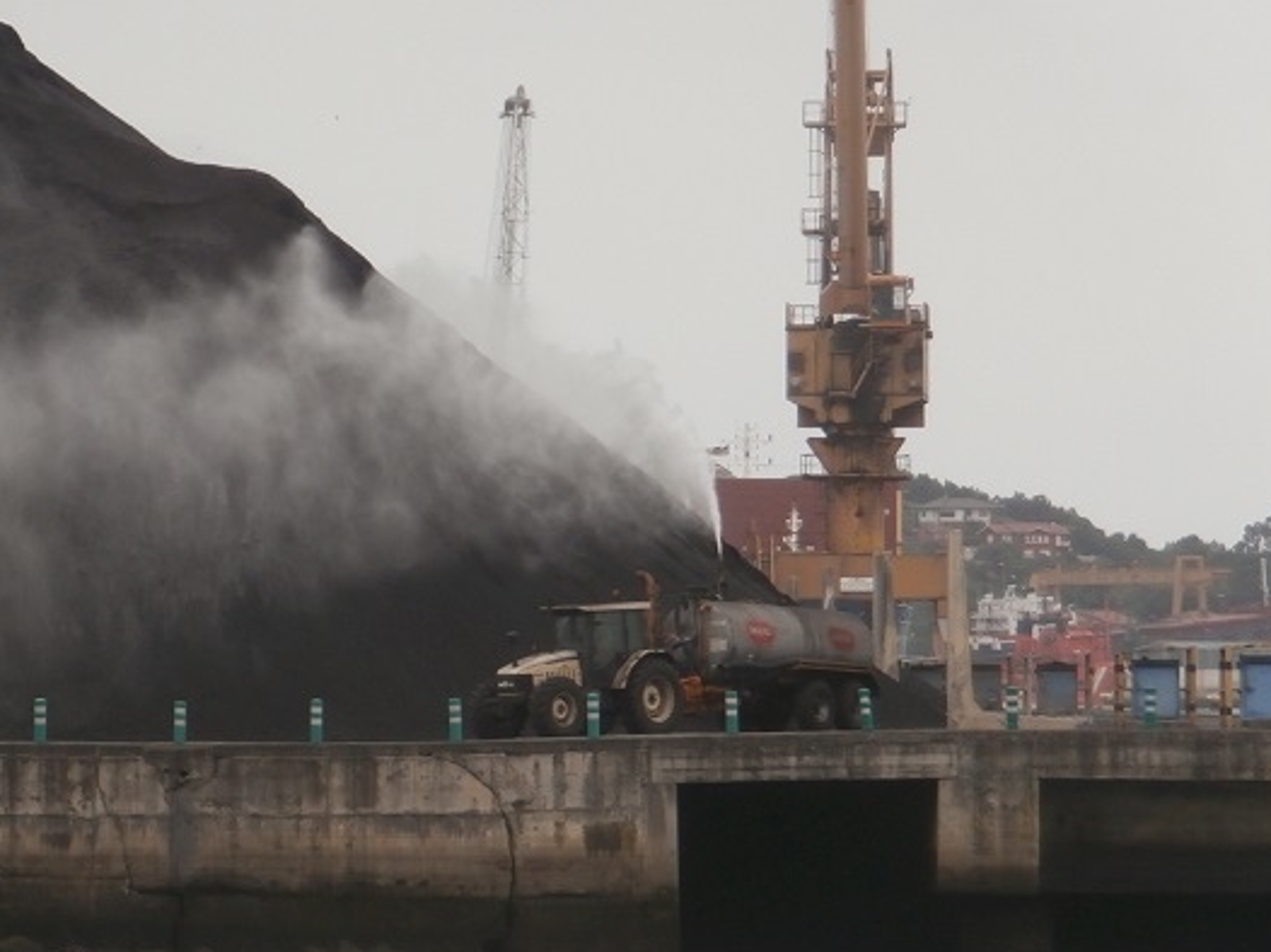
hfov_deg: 7.6
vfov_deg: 5.7
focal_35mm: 259
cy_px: 504
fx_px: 9505
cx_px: 362
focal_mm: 29.39
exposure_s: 1/250
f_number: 5.8
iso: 100
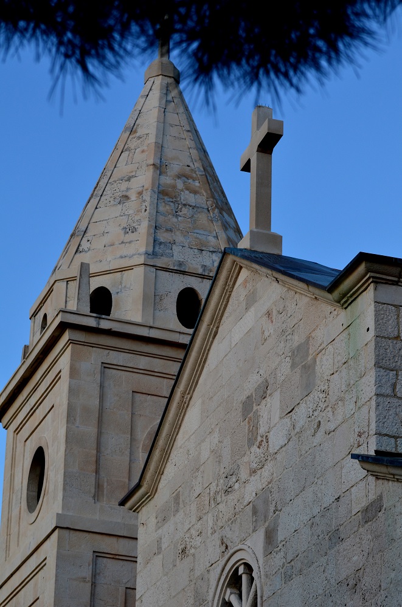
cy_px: 304
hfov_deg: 13.0
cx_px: 201
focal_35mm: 105
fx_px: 1768
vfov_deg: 19.5
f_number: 5.6
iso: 400
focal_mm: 70
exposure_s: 1/250
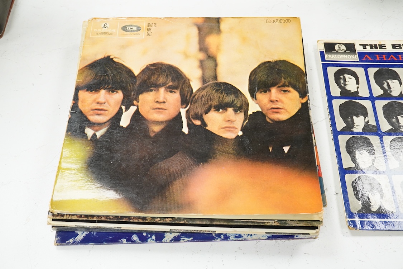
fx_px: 504
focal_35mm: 45
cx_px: 202
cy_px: 134
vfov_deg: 29.9
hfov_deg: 43.6
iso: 2500
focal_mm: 30
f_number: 5
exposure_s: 1/200
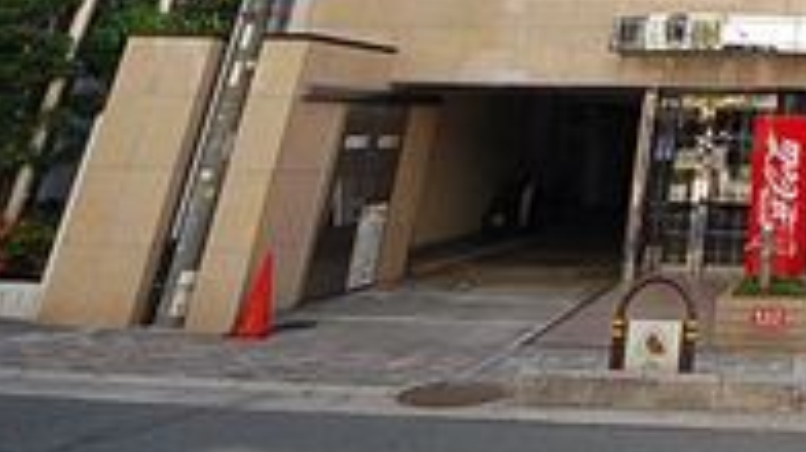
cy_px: -345
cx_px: 876
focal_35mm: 41
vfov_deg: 20.8
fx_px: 876
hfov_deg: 40.4
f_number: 5.6
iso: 200
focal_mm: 8
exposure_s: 1/125
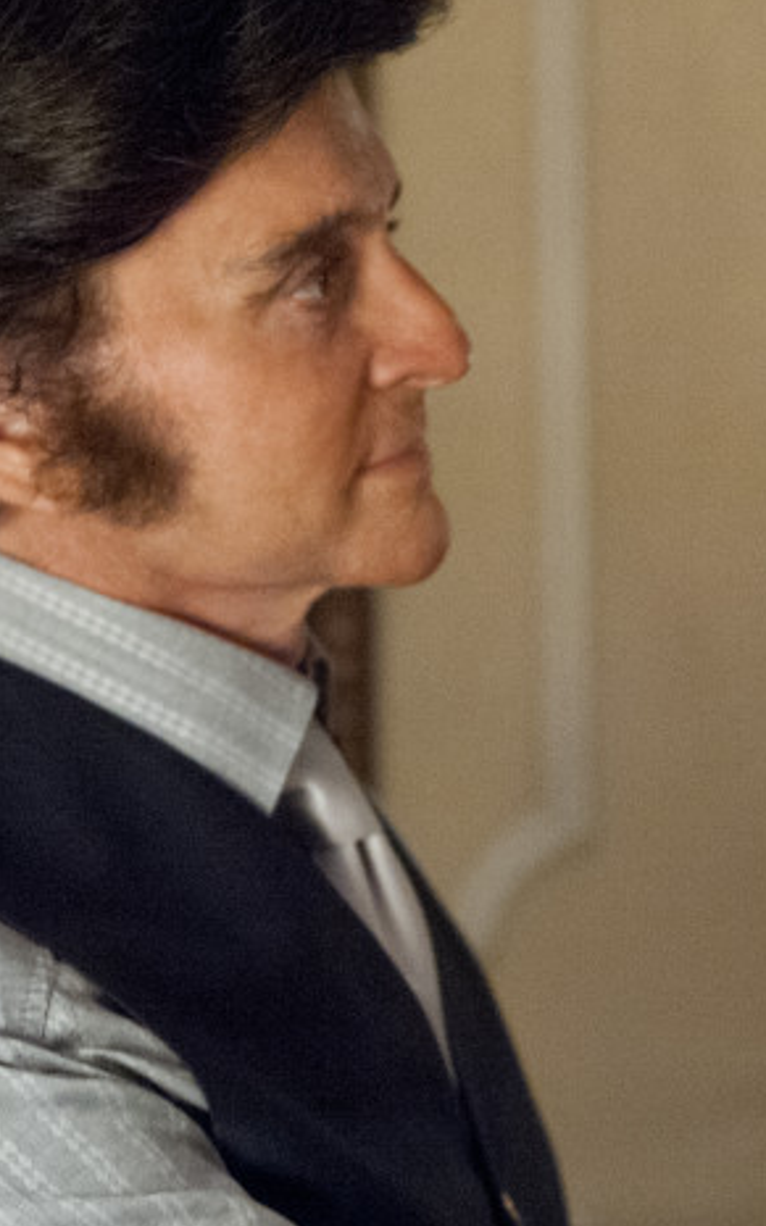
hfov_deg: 15.1
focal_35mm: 85
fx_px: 2841
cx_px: 732
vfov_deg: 24.4
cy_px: 564
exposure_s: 1/60
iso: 3200
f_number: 3.2
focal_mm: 38
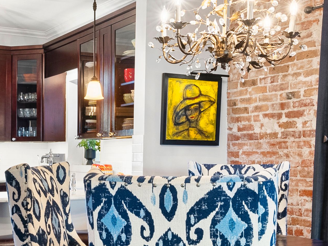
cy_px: 156
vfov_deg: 25.1
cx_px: 104
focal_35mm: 58
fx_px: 549
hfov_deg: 32.9
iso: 640
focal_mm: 18
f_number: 8
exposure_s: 1/4
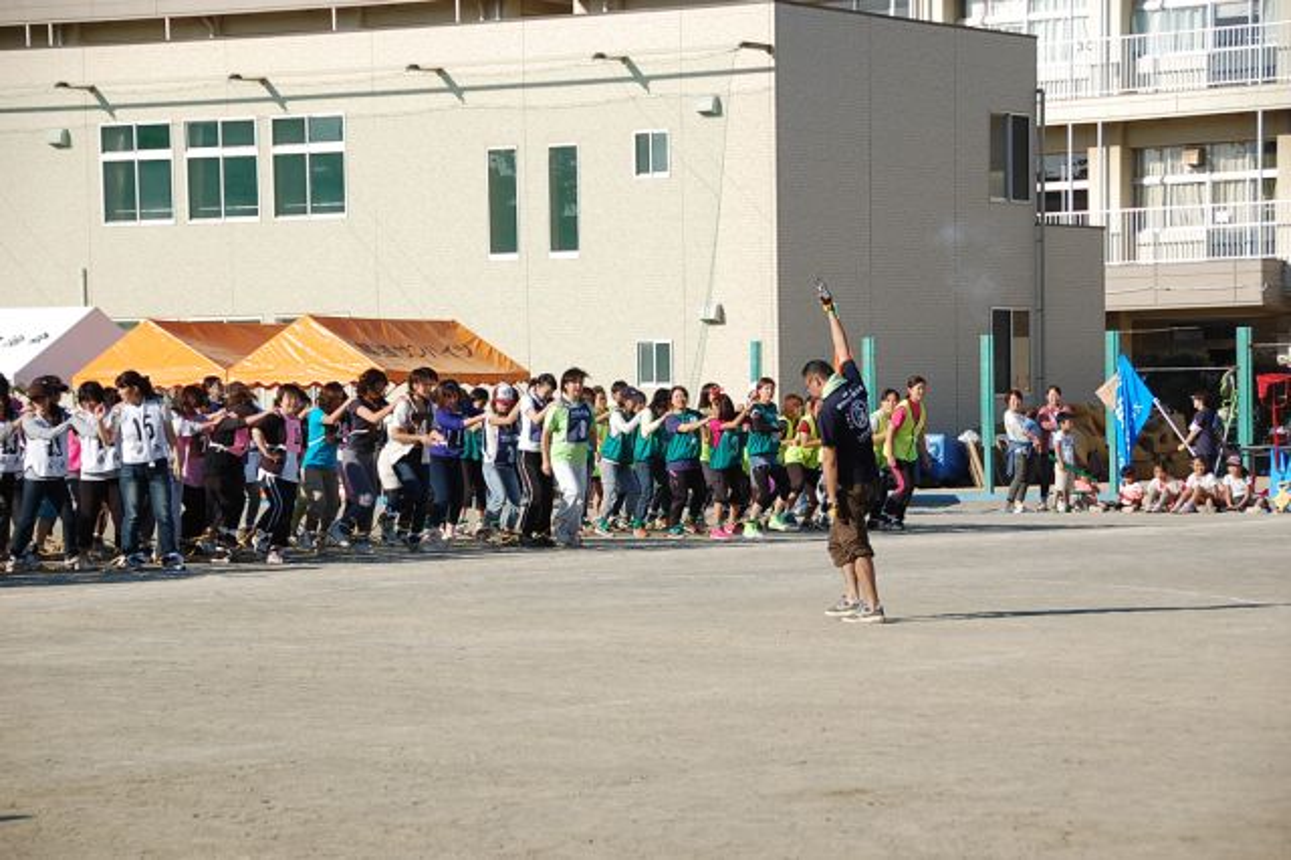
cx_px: 646
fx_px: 3763
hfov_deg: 19.5
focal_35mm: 105
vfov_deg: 13.0
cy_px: 430
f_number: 5
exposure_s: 1/1000
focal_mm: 70
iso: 220
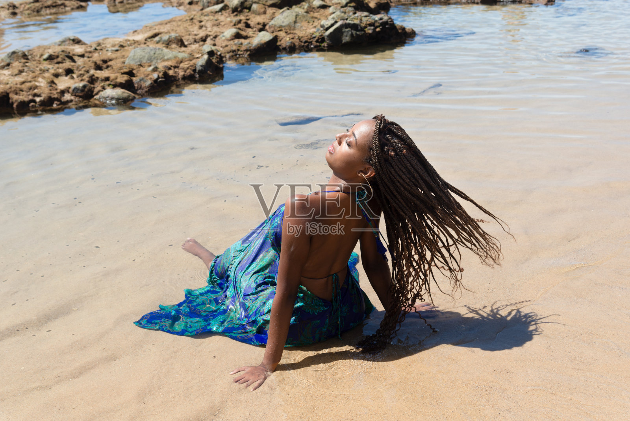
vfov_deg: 27.0
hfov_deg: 39.6
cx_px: 315
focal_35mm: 50
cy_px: 210
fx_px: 875
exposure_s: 1/640
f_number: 5.6
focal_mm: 50
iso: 125
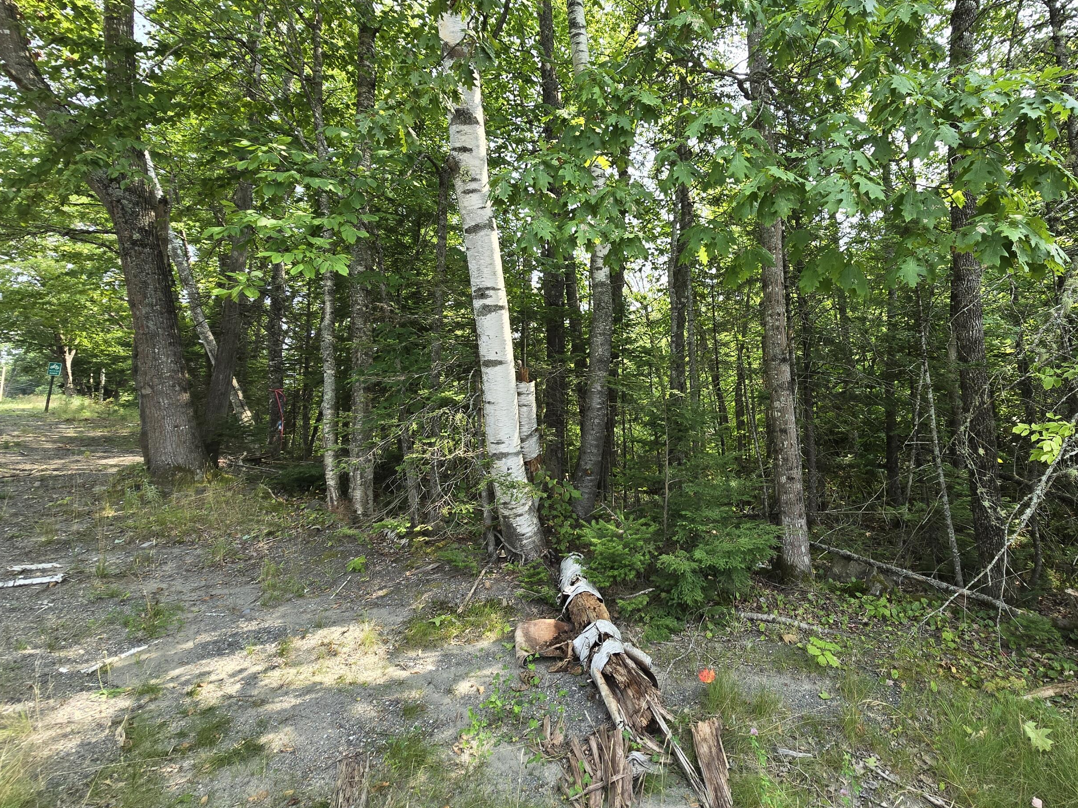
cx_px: 658
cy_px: 344
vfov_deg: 77.6
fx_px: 498
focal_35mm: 16
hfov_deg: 93.0
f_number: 2.2
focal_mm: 2.2
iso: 50
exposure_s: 1/261
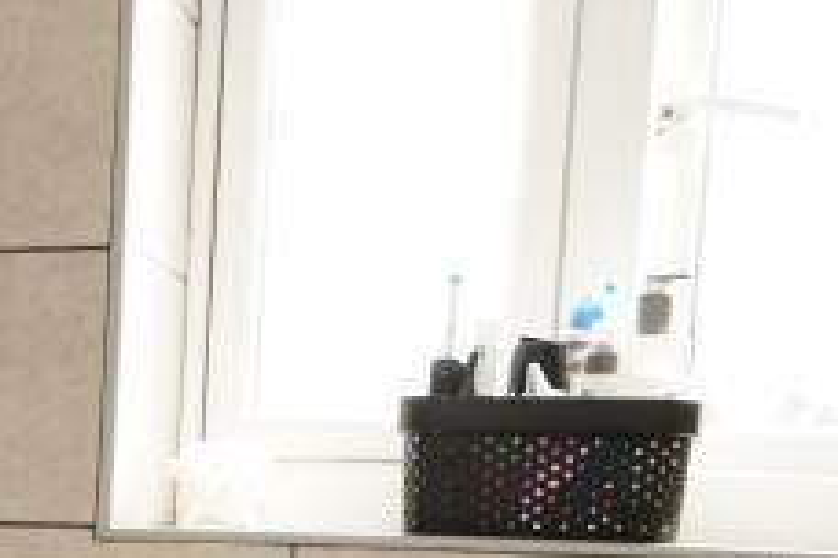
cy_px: 778
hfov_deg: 25.3
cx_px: -88
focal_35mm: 74
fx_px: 1728
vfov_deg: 17.0
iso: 400
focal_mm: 11
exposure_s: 1/160
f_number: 4.5
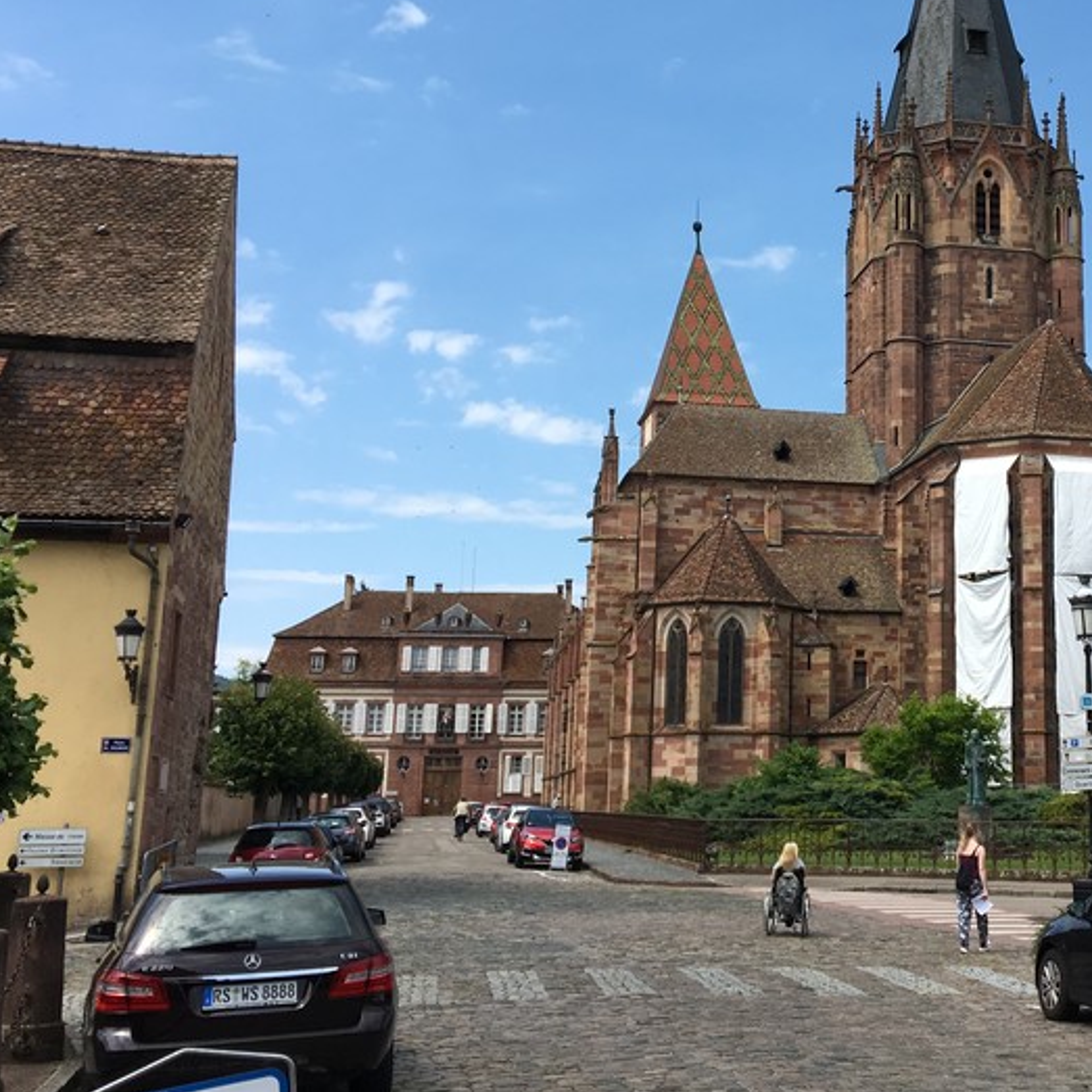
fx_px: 1749
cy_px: 416
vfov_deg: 34.5
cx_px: 873
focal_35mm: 49
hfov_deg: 33.7
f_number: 2.2
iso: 25
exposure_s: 1/1508
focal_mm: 4.15
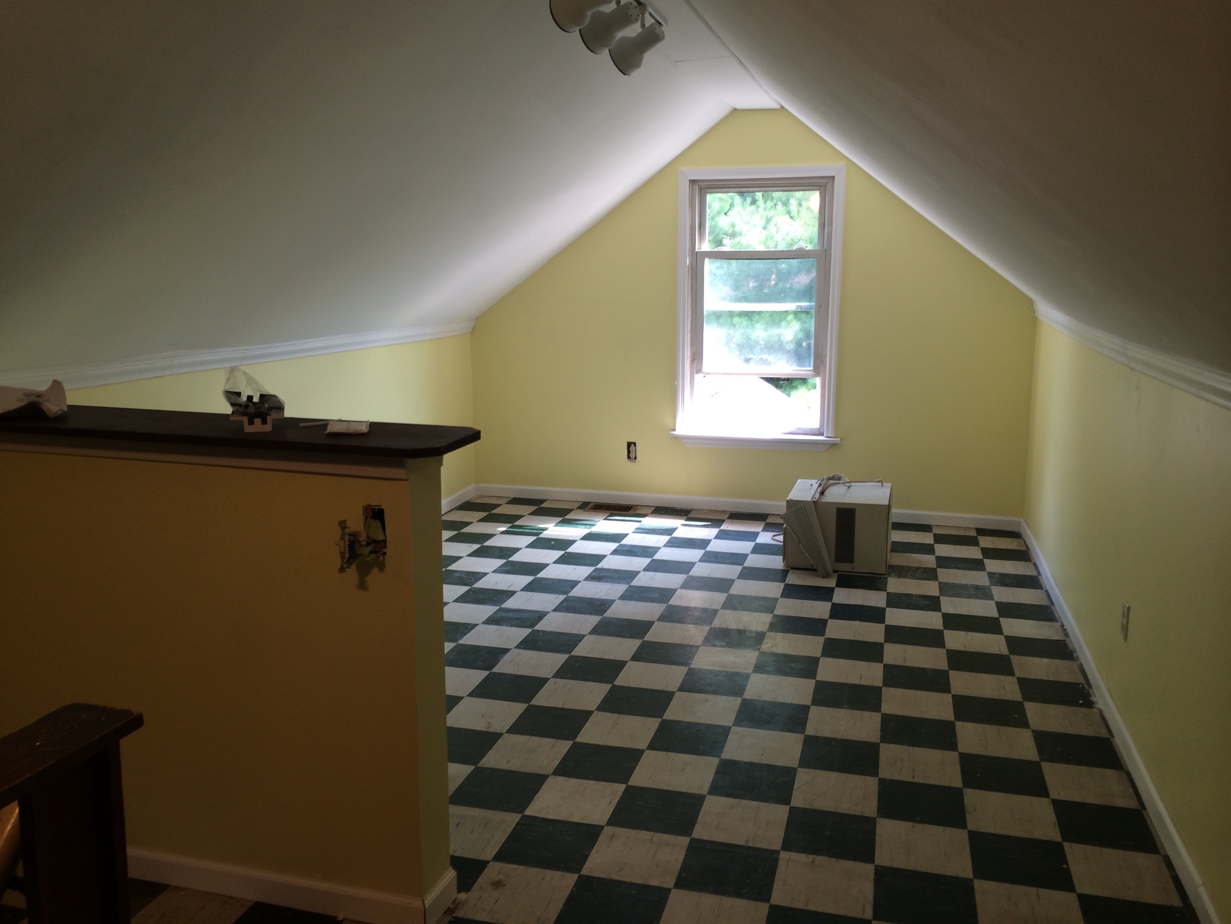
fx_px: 1067
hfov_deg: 60.0
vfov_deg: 46.8
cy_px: 462
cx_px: 616
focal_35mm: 30
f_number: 2.2
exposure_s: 1/60
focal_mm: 4.12
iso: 40
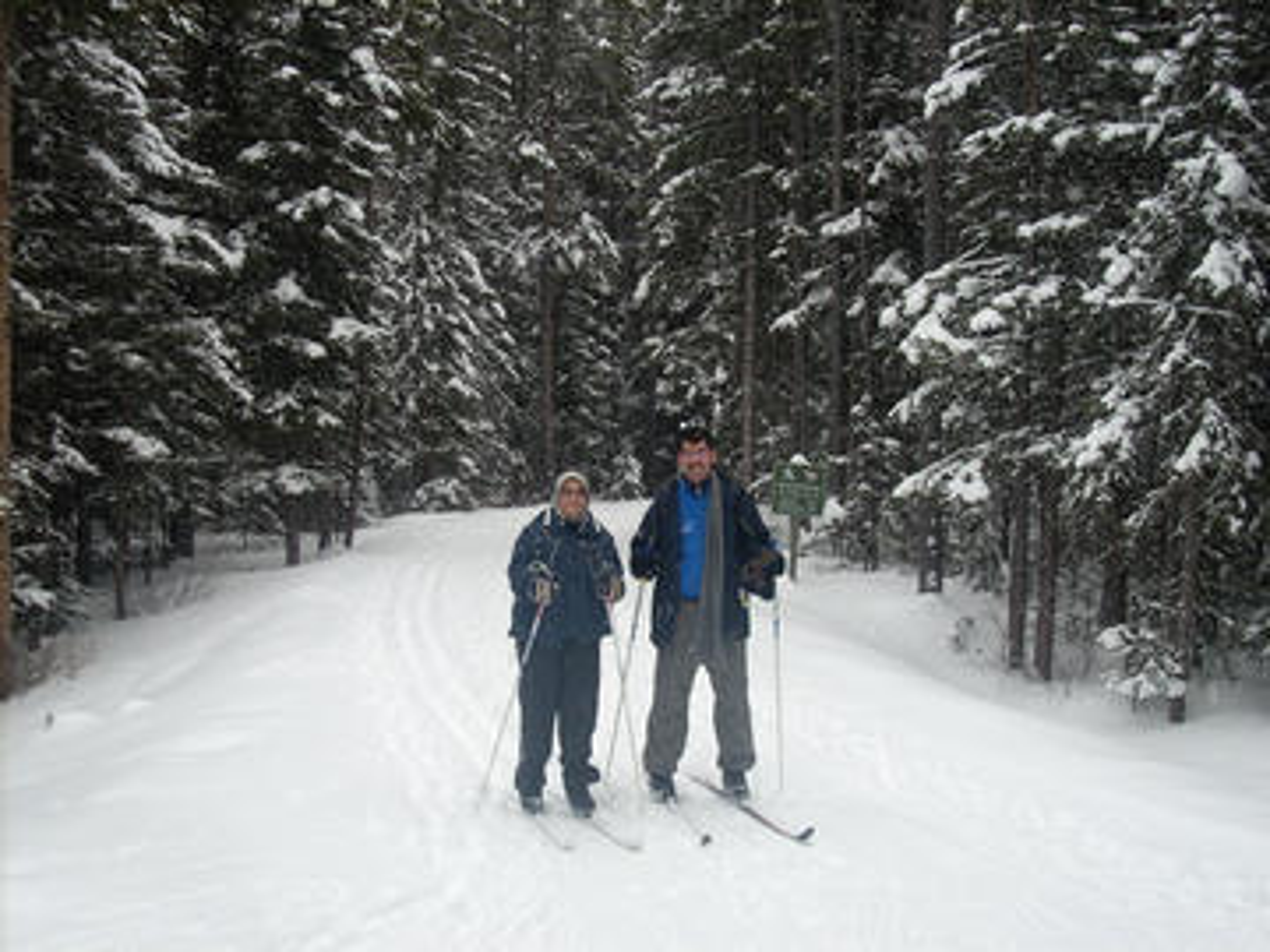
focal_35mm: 54
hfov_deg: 35.5
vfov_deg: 27.0
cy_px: 476
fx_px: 1981
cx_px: 635
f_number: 3.4
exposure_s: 1/105
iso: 64
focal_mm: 9
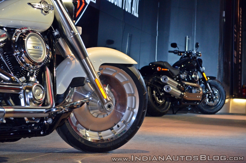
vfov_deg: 16.5
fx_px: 563
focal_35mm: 82
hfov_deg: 24.7
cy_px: 82
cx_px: 123
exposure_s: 1/60
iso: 3200
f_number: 5.6
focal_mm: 55
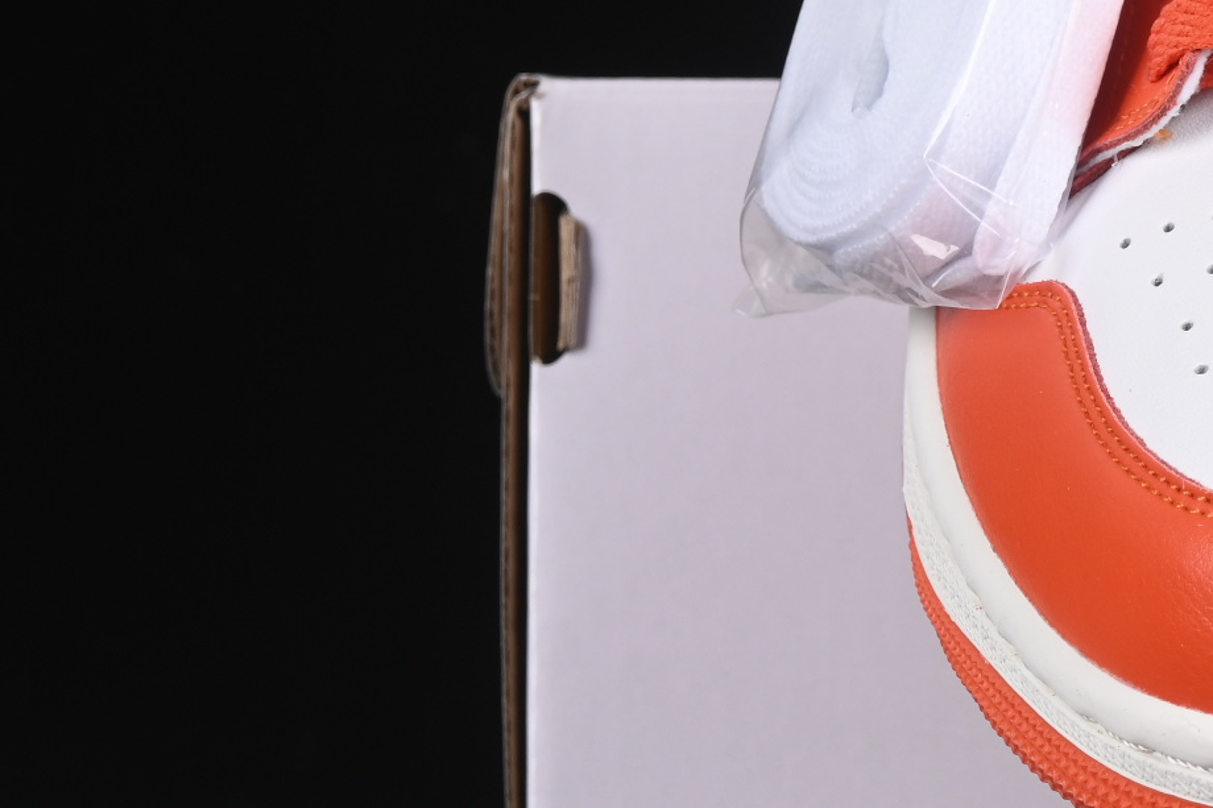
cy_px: 125
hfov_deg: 8.9
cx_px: 1804
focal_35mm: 227
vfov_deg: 6.0
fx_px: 7647
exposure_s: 1/80
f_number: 8
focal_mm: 50
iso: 160
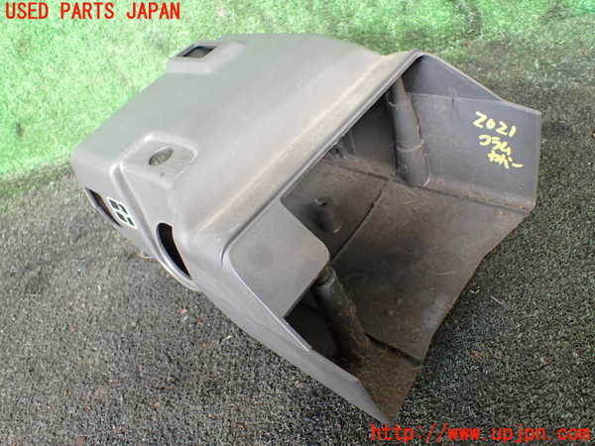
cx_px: 298
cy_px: 223
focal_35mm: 30
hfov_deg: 60.0
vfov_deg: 46.8
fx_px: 516
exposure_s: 1/125
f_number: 2.3
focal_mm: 5.4
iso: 500
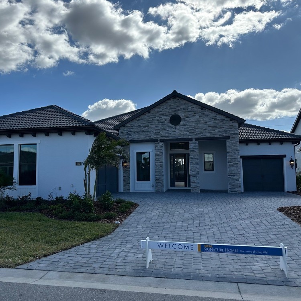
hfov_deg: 55.4
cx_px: 128
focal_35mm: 29
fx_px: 285
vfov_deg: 55.6
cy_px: 149
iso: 80
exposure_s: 1/8197
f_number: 1.78
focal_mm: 6.86
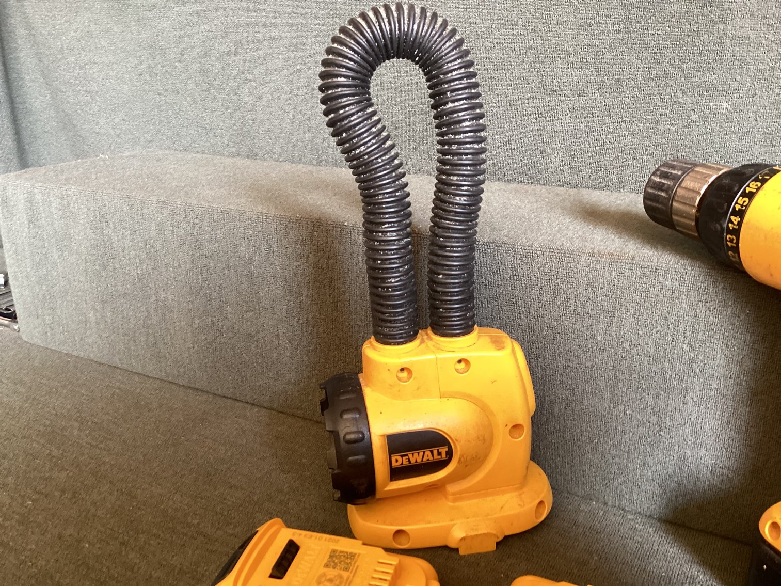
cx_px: 390
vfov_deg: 45.4
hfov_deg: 58.3
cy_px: 293
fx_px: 699
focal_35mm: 31
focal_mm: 3.3
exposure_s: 1/60
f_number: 2.4
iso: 200
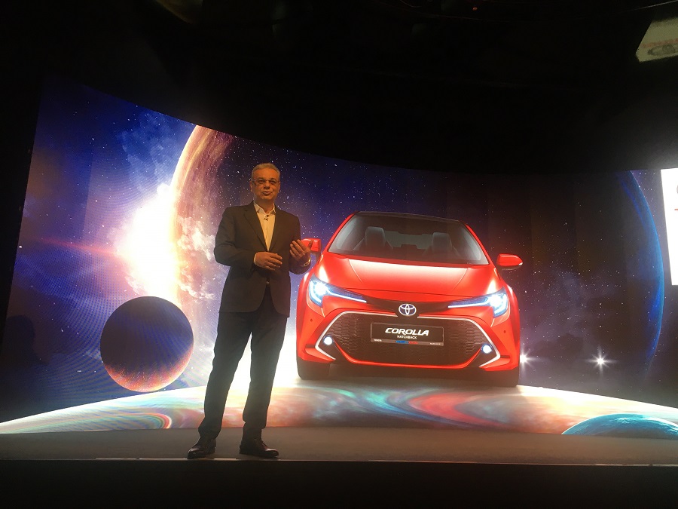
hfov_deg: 61.7
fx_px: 568
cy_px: 254
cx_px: 339
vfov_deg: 48.2
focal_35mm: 29
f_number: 2.2
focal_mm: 4.15
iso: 32
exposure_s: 1/33
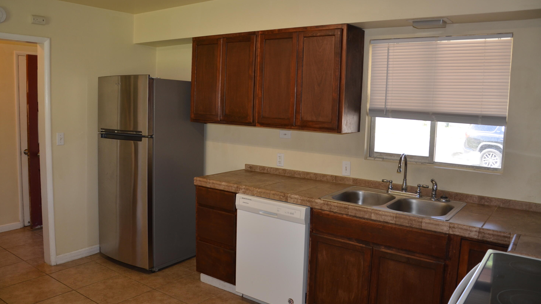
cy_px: 135
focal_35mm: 29
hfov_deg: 66.1
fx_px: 416
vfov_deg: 40.1
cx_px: 265
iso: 320
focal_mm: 18
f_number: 3.5
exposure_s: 1/125
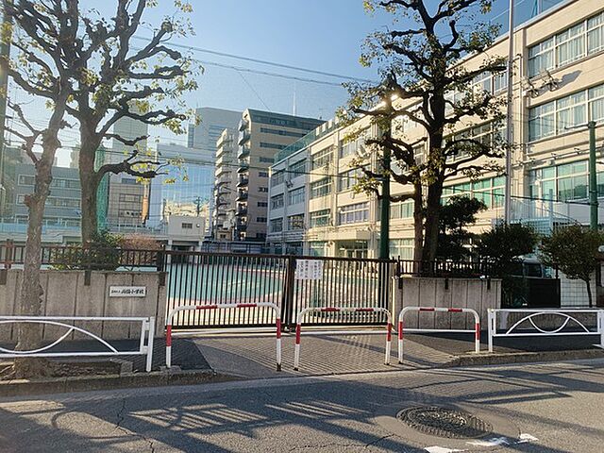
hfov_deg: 67.3
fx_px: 454
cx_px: 302
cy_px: 226
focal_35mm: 26
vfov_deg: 53.1
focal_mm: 4.25
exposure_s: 1/1368
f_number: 1.8
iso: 25
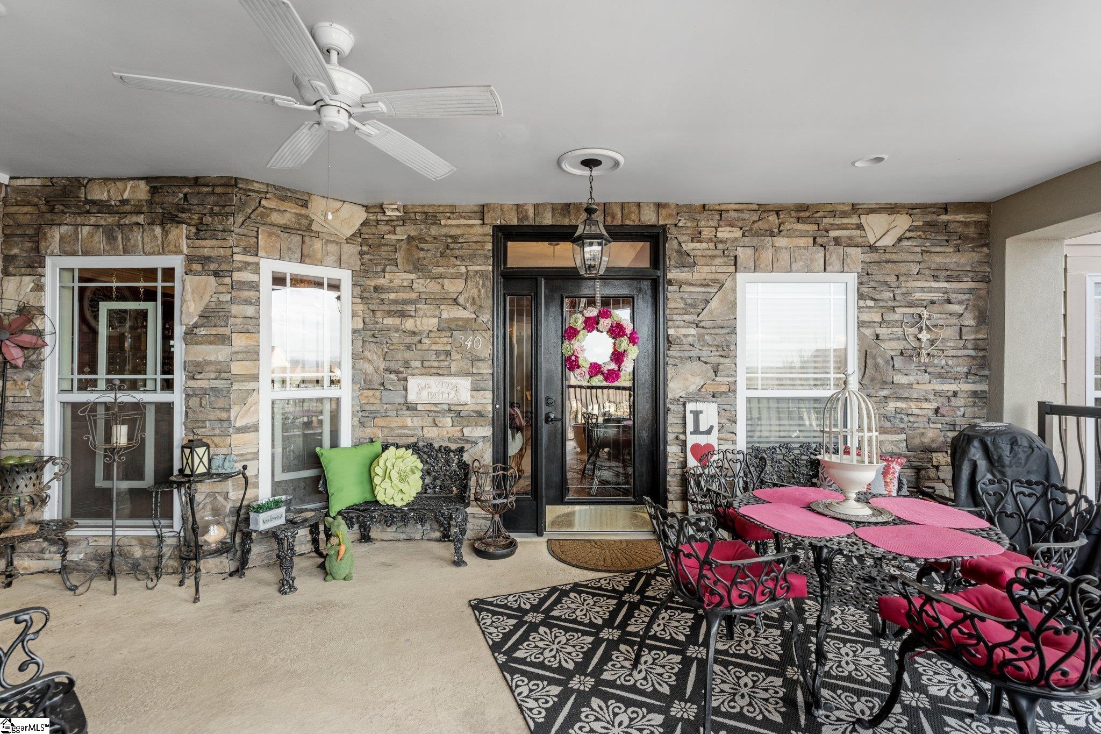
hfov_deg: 96.7
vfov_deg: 73.7
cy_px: 367
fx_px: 489
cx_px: 550
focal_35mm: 16
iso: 320
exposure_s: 1/100
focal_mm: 16
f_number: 7.1
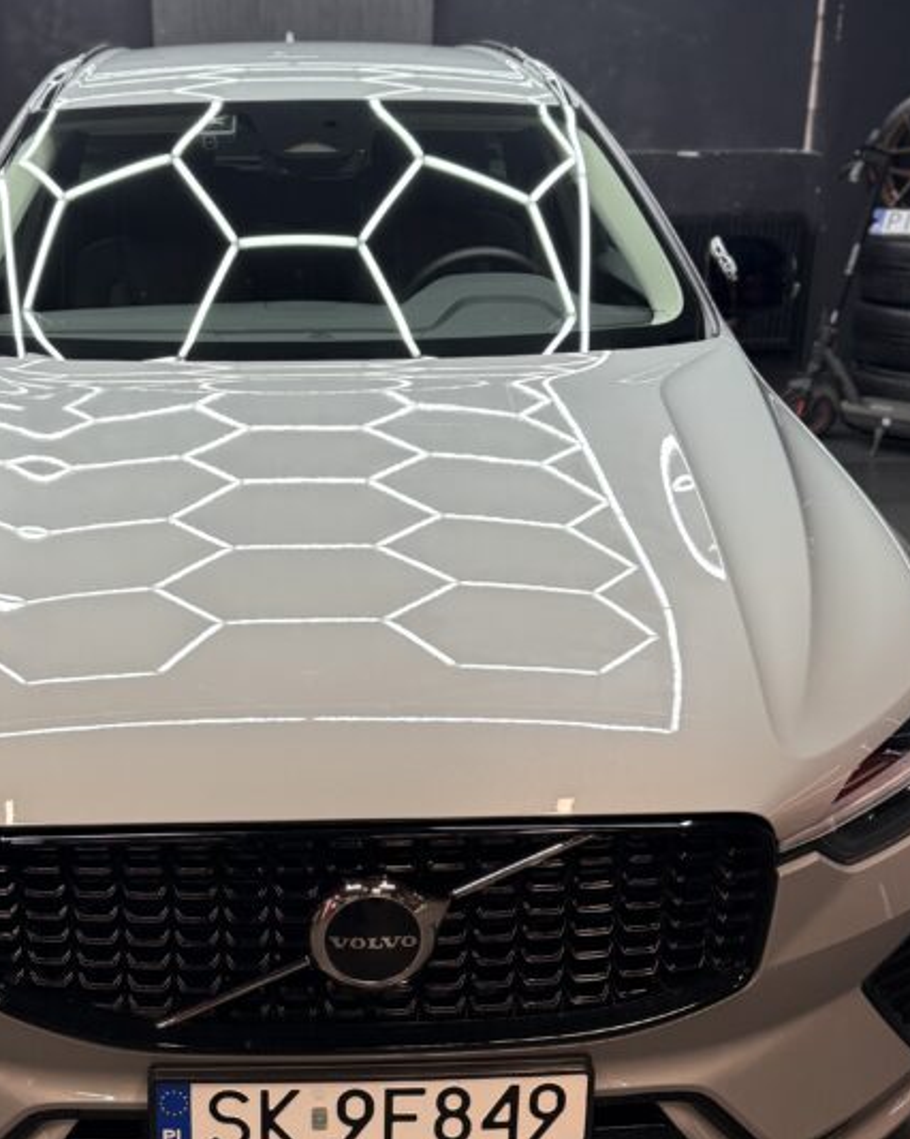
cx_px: 318
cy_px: 628
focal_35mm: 45
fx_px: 1516
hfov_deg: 33.2
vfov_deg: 41.1
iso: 160
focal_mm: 6.76
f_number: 1.78
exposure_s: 1/100
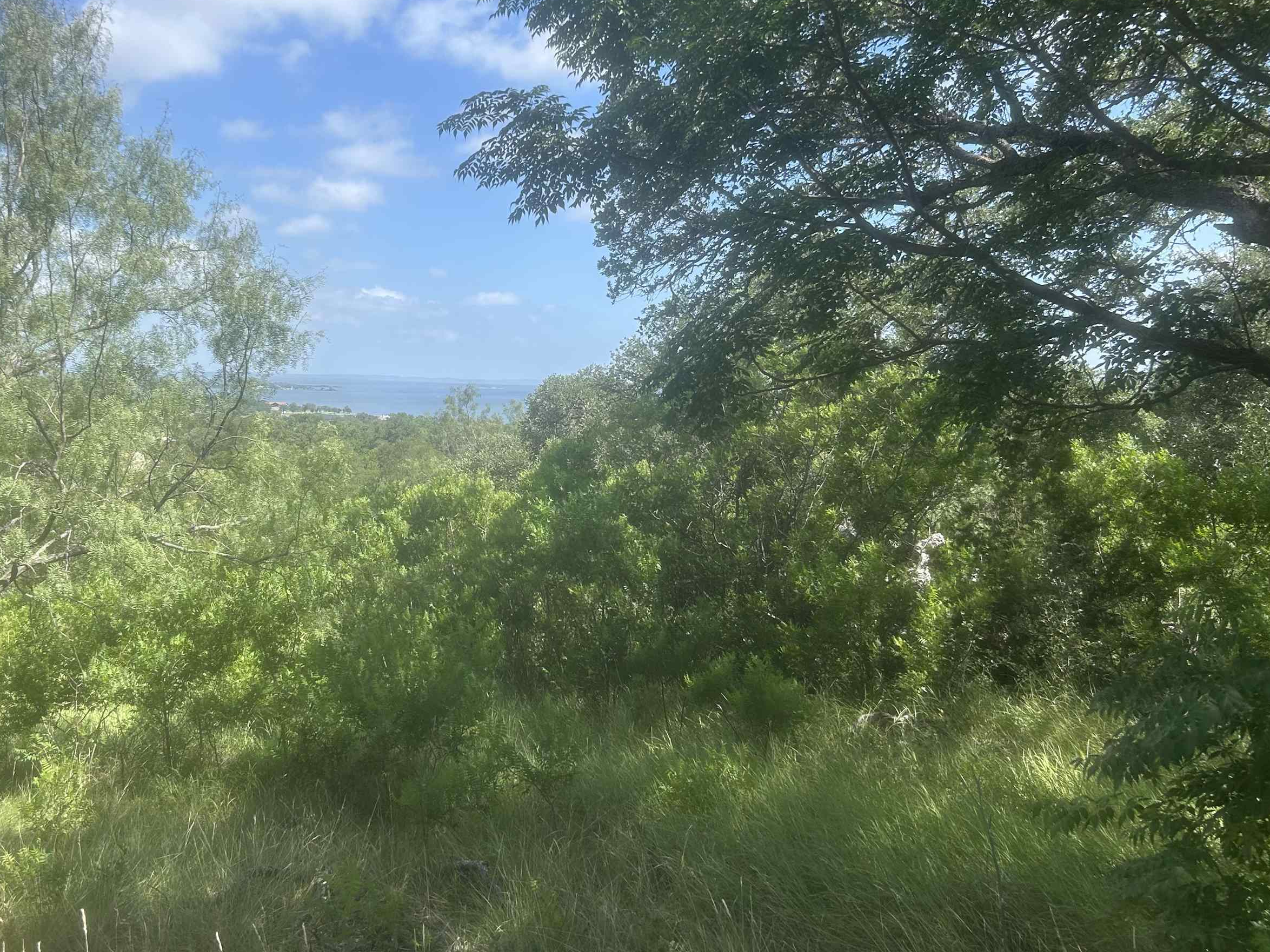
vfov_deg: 41.8
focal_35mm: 34
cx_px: 446
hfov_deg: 53.1
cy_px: 433
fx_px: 1247
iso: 50
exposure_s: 1/2299
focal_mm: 5.7
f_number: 1.5
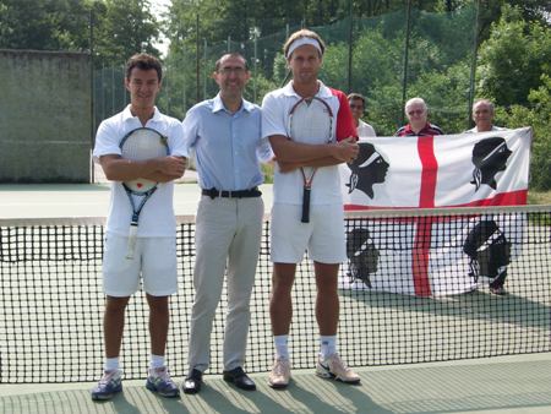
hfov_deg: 29.4
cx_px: 276
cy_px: 207
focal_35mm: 66
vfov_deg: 22.3
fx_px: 1051
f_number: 4.1
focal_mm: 11
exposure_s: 1/372
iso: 64
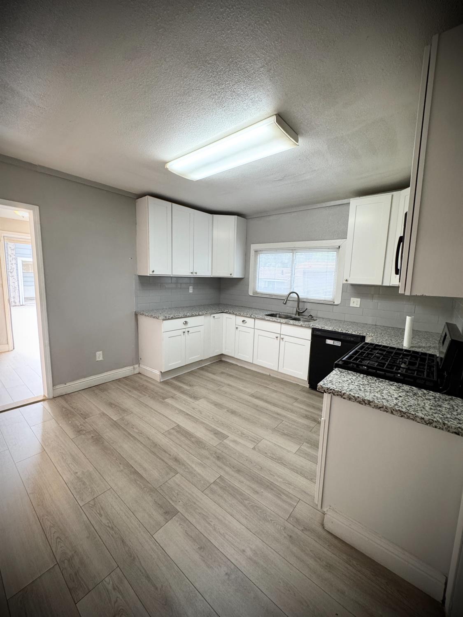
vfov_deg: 102.1
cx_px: 232
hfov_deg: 85.7
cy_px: 308
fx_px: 250
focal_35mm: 14
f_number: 2.2
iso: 250
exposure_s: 1/120
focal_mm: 2.22
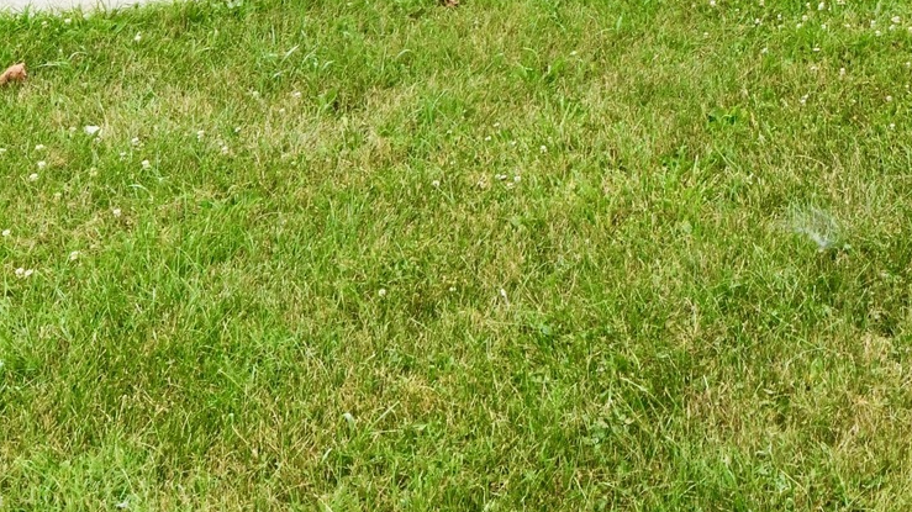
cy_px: -407
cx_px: 921
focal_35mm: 61
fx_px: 1475
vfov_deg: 16.5
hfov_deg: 31.6
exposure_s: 1/500
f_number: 11
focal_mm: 14
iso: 800
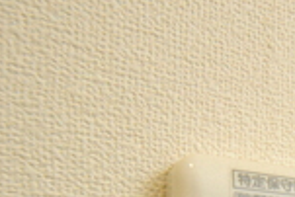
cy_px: 304
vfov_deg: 21.7
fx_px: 418
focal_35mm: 51
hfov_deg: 33.0
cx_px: 340
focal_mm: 8
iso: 1600
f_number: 5
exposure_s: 1/100
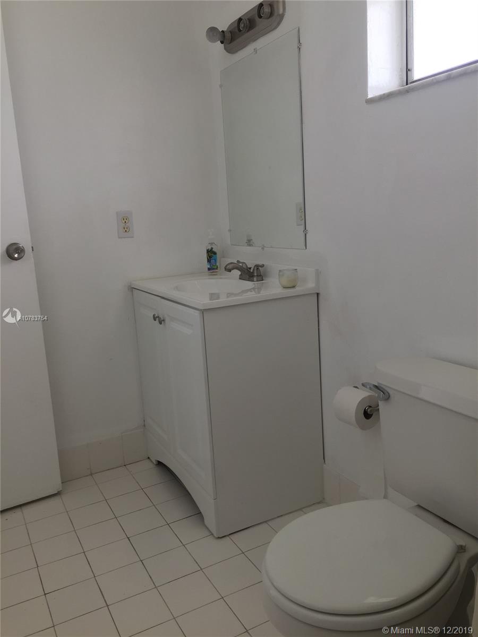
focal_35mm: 29
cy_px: 318
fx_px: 534
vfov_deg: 61.7
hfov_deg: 48.2
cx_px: 239
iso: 40
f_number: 2.2
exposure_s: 1/60
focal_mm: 4.15
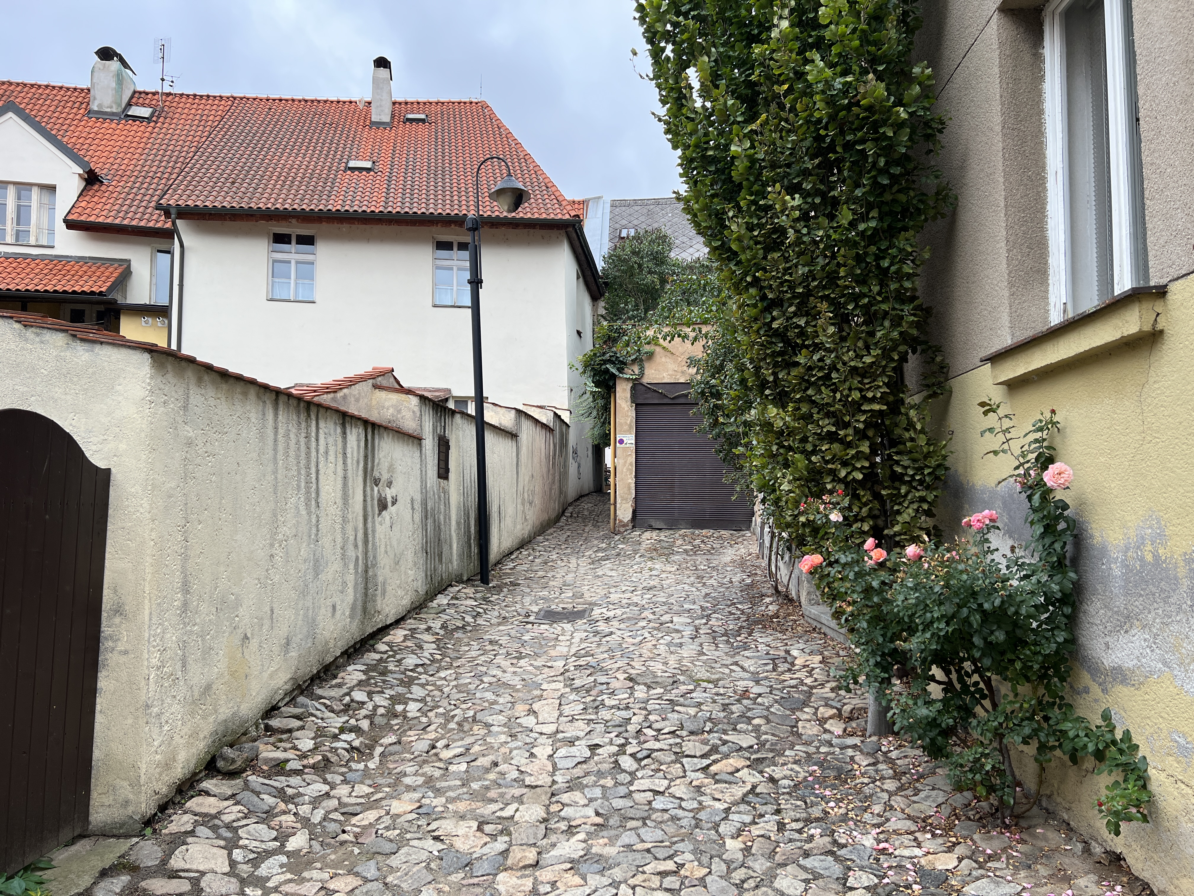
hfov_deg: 67.3
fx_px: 897
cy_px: 448
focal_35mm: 26
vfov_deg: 53.1
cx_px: 597
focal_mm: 5.7
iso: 50
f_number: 1.5
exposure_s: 1/940
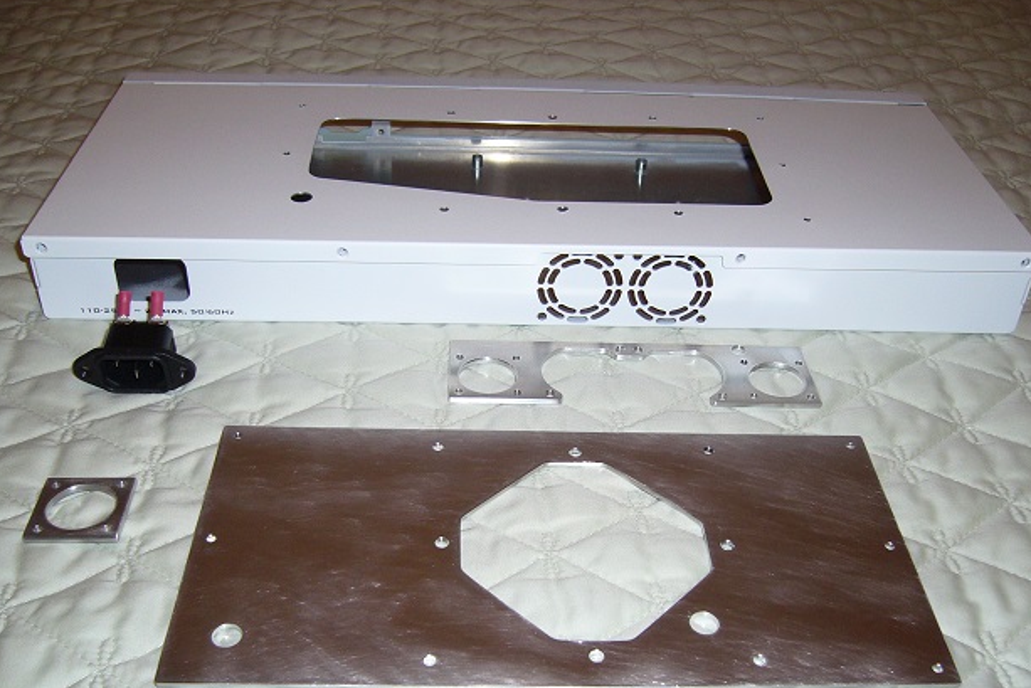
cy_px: 378
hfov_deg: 50.7
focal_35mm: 38
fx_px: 1088
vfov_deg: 35.0
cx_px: 526
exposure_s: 1/30
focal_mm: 5.8
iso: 100
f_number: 2.8
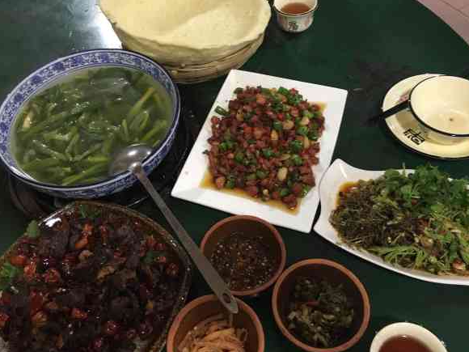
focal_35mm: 35
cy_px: 158
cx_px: 229
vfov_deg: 40.7
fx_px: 474
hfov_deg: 52.6
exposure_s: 1/25
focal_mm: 4.15
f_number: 2.2
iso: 200
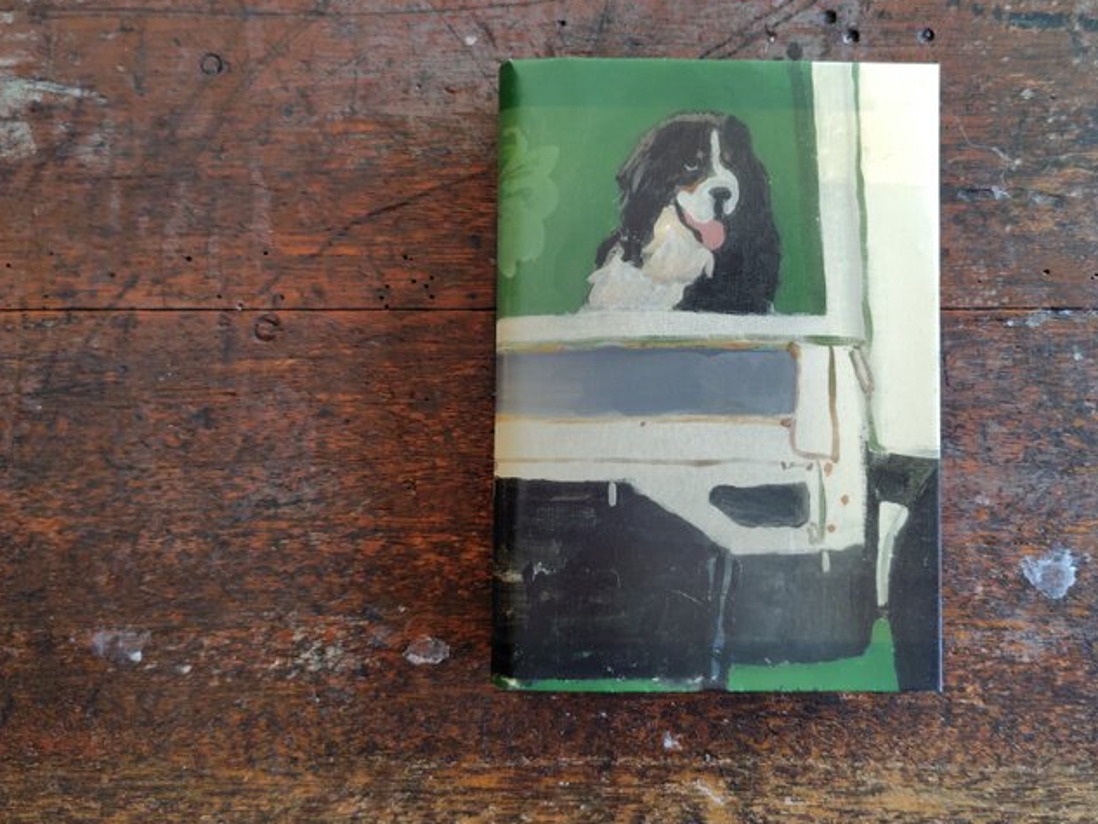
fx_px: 983
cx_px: 615
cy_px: 366
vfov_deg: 45.4
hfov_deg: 58.2
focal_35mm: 31
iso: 191
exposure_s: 1/120
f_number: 1.9
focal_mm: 5.6
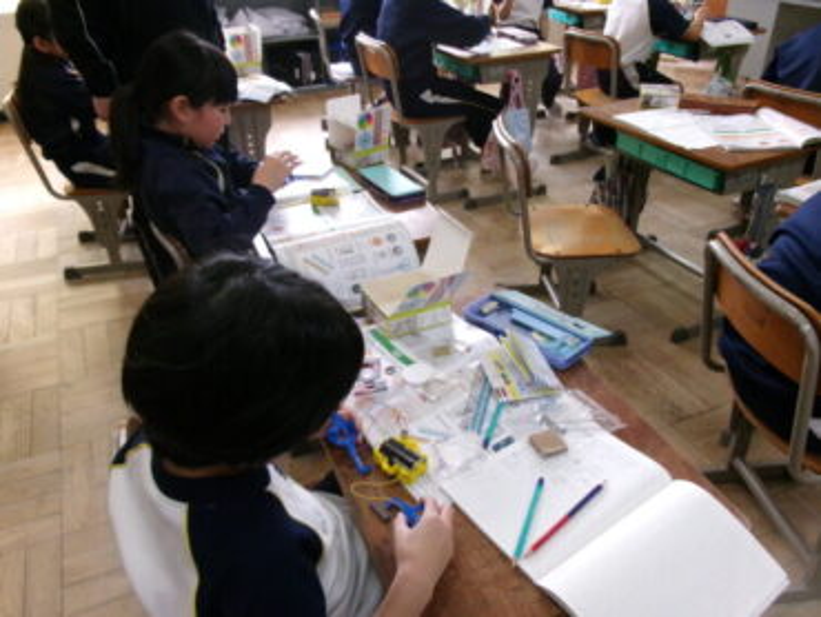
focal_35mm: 28
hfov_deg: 63.4
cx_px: 410
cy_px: 308
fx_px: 665
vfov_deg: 49.8
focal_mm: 5.1
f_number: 3.9
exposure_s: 1/125
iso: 732
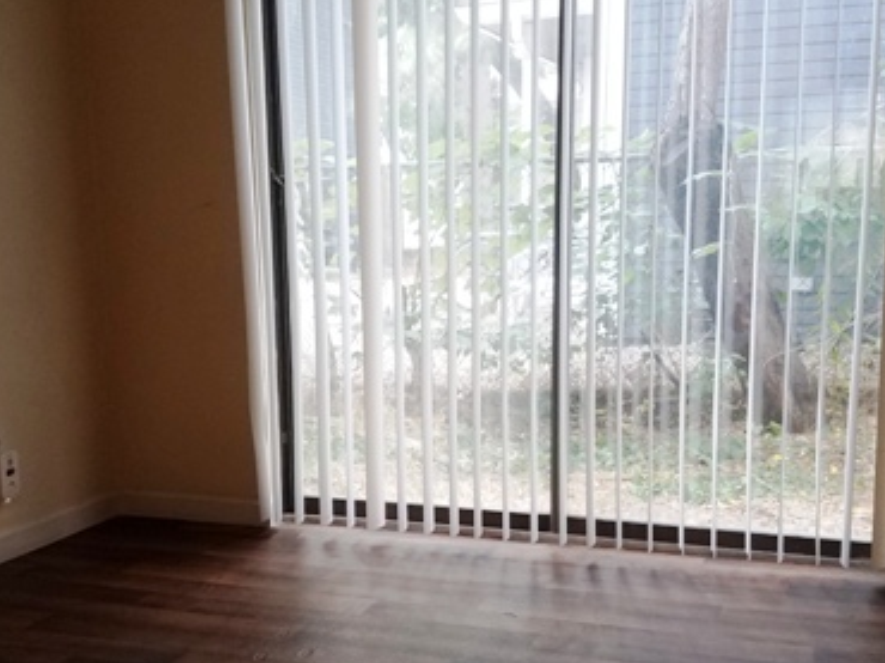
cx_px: 411
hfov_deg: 42.1
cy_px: 407
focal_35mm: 45
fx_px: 1150
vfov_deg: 32.0
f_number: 1.7
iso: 125
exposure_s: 1/60
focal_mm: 4.2
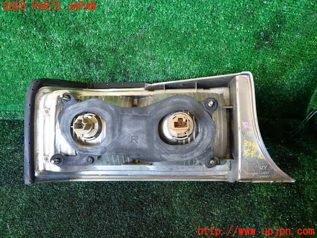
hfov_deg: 69.4
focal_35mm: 25
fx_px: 229
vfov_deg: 54.9
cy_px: 119
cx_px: 158
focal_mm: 4.5
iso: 200
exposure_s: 1/60
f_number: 2
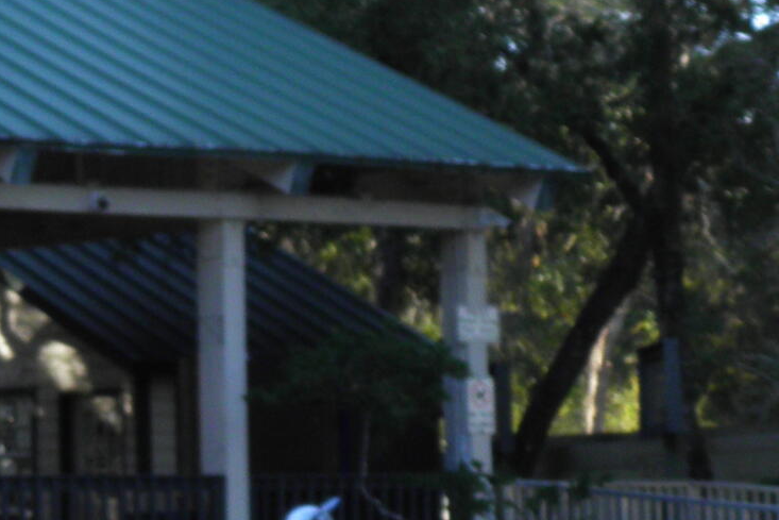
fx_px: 3593
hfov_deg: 11.8
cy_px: 76
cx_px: -416
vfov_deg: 8.3
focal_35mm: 166
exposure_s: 1/60
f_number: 4.1
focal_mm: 7.1
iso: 50
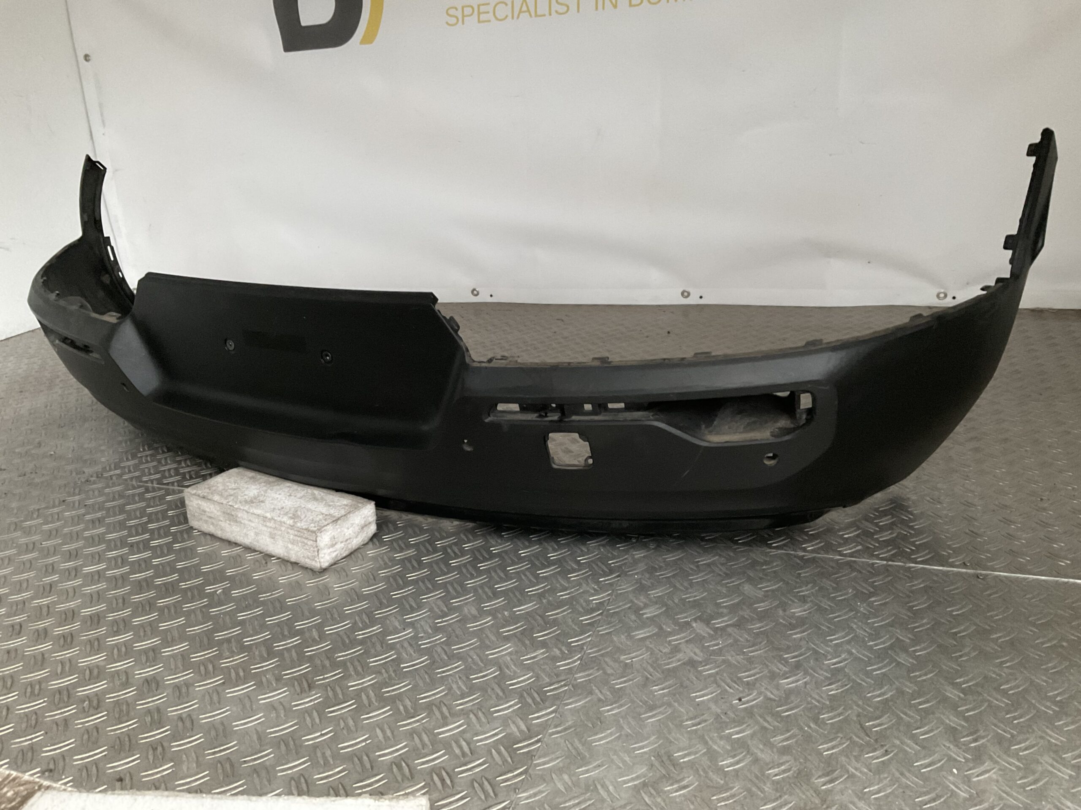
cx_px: 540
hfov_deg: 61.7
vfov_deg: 48.2
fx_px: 906
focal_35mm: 29
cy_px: 405
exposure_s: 1/30
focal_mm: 3
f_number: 1.8
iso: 250
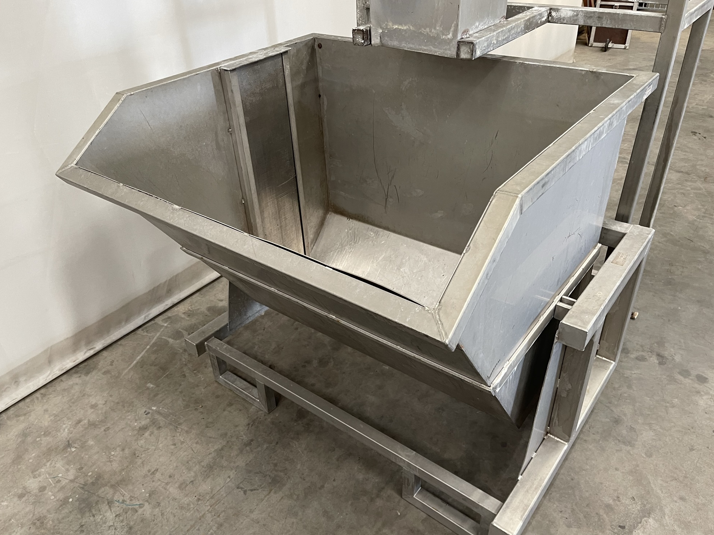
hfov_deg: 65.3
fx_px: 557
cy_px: 264
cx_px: 352
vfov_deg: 51.4
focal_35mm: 27
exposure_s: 1/50
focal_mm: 5.1
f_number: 1.6
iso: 200
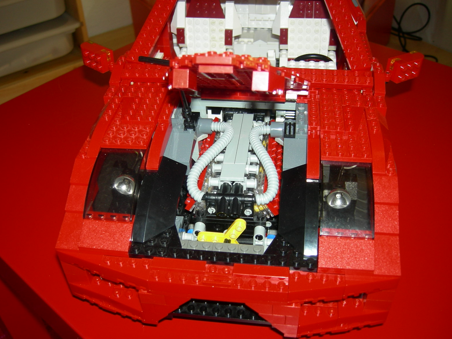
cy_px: 172
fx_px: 483
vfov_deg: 38.7
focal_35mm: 37
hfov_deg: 50.1
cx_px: 221
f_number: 2.7
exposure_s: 1/60.1
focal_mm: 7.5
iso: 64
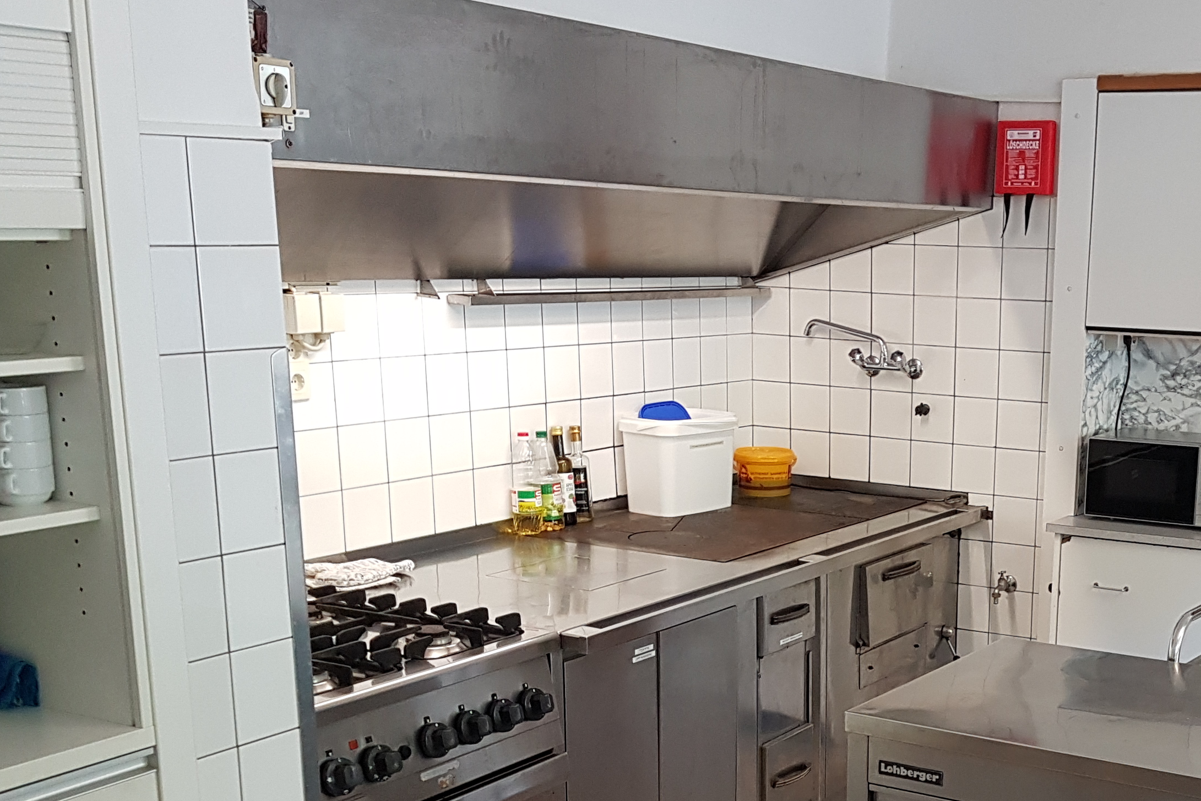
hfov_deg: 38.2
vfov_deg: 26.6
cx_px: 957
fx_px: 1668
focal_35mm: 50
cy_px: 619
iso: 160
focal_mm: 4.2
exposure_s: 1/33
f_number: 1.7
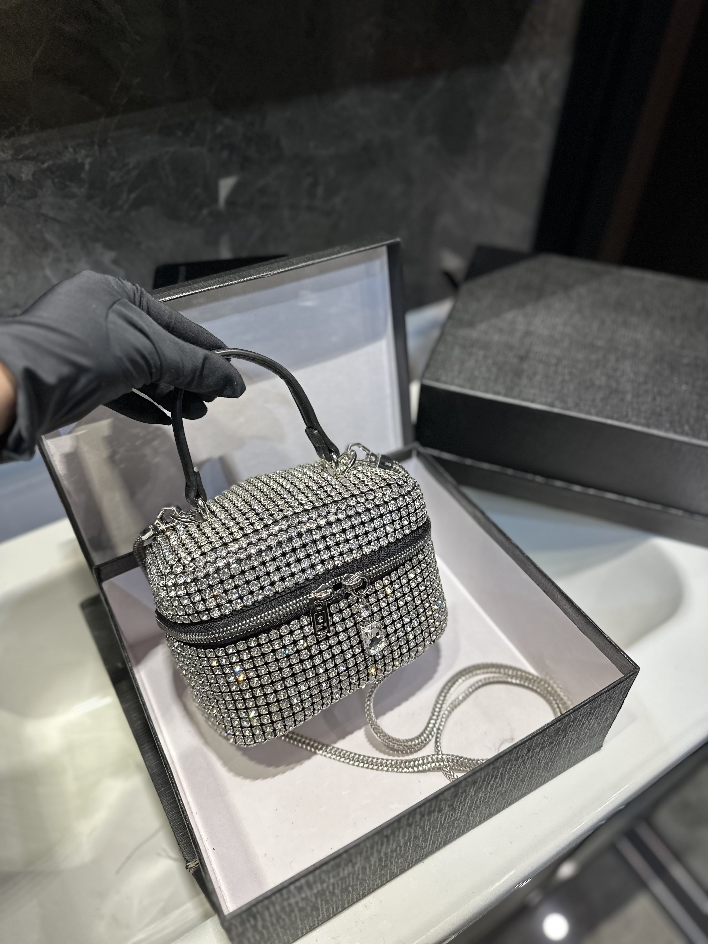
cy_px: 472
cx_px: 354
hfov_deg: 56.8
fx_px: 654
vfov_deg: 71.6
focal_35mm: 24
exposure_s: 1/100
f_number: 1.78
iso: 200
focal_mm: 6.86
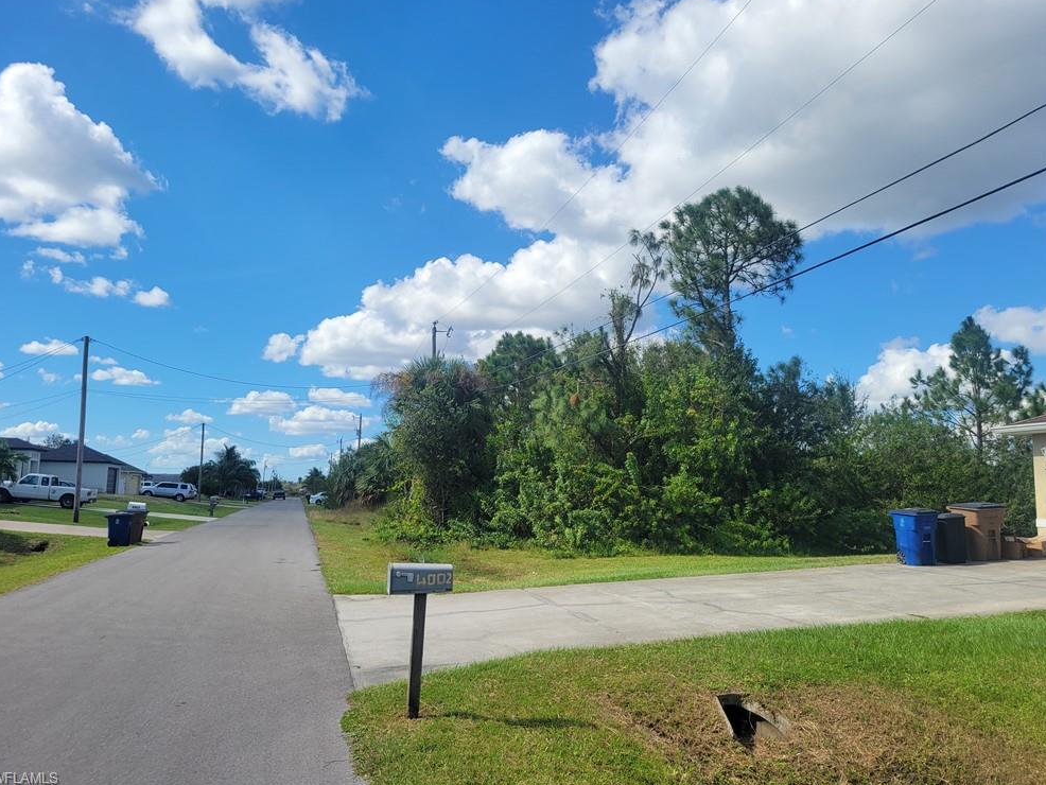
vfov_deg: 51.4
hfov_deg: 65.3
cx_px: 523
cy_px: 381
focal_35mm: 27
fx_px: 816
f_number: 1.8
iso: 40
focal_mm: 5.4
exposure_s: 1/2679
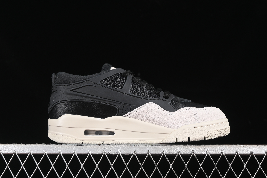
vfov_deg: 18.2
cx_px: 134
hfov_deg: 27.0
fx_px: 556
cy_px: 89
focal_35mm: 75
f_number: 6.3
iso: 160
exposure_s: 1/60
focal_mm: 50
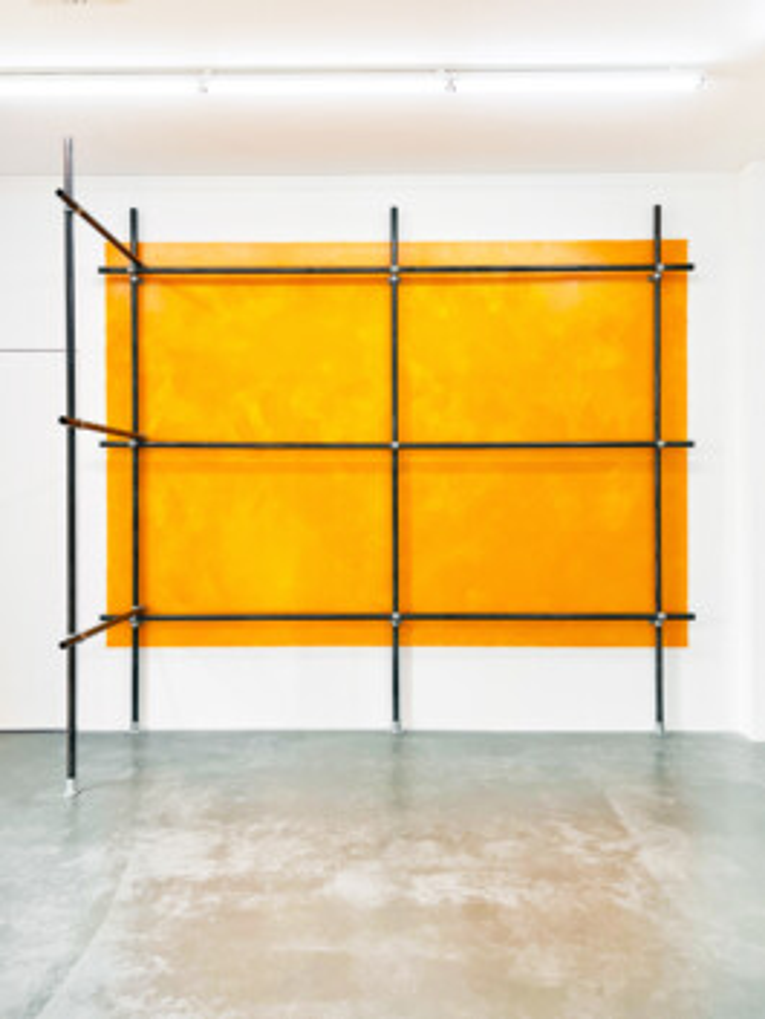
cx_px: 382
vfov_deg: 67.3
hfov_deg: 53.1
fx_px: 766
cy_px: 510
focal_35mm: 26
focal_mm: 5.7
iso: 40
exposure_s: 1/200
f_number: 1.5
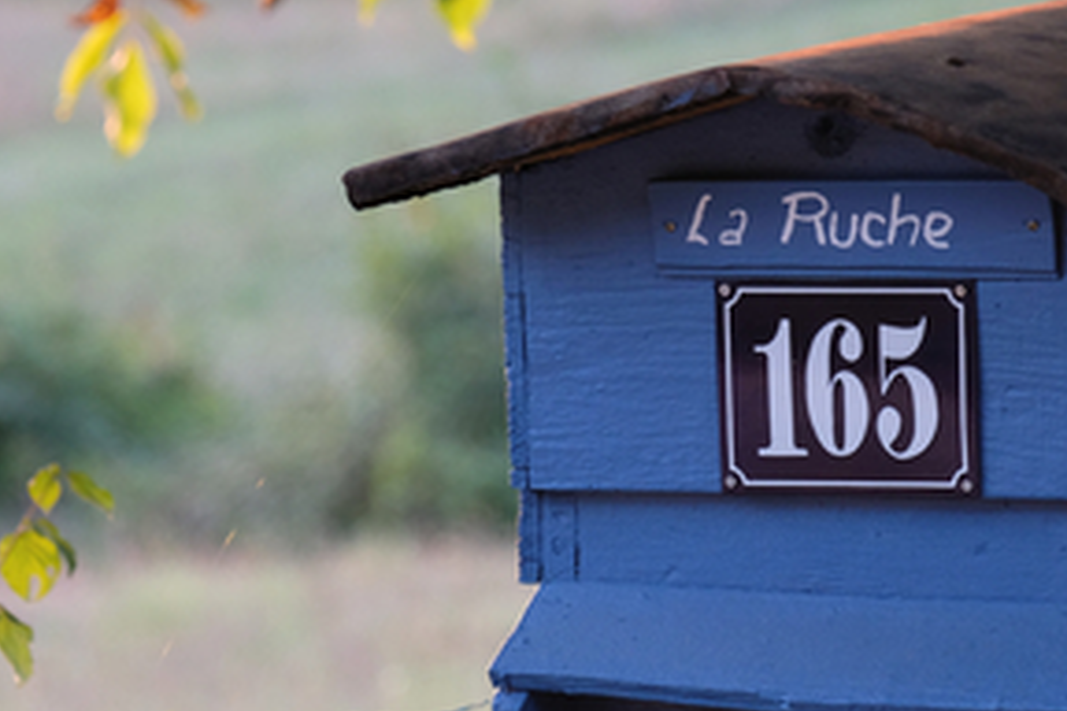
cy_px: 411
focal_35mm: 442
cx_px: 382
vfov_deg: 3.1
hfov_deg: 4.7
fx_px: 13099
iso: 800
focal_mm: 141.3
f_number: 4.4
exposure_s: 1/100
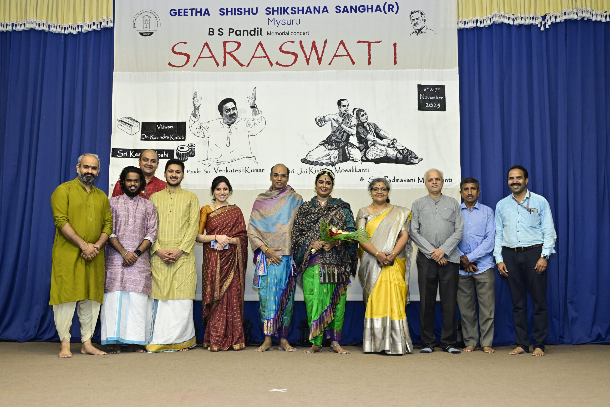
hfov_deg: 49.6
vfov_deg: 34.2
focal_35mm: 39
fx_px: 661
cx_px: 305
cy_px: 204
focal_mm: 39
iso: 2000
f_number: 4
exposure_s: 1/125
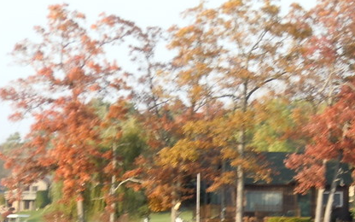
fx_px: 3270
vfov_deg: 3.9
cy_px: 219
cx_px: 288
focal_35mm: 338
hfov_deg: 6.2
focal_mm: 29.8
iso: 125
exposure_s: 1/100
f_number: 5.5
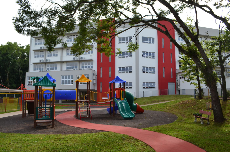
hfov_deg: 67.5
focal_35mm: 27
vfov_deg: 47.7
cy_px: 76
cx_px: 115
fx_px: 172
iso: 200
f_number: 8
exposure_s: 1/250
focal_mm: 18
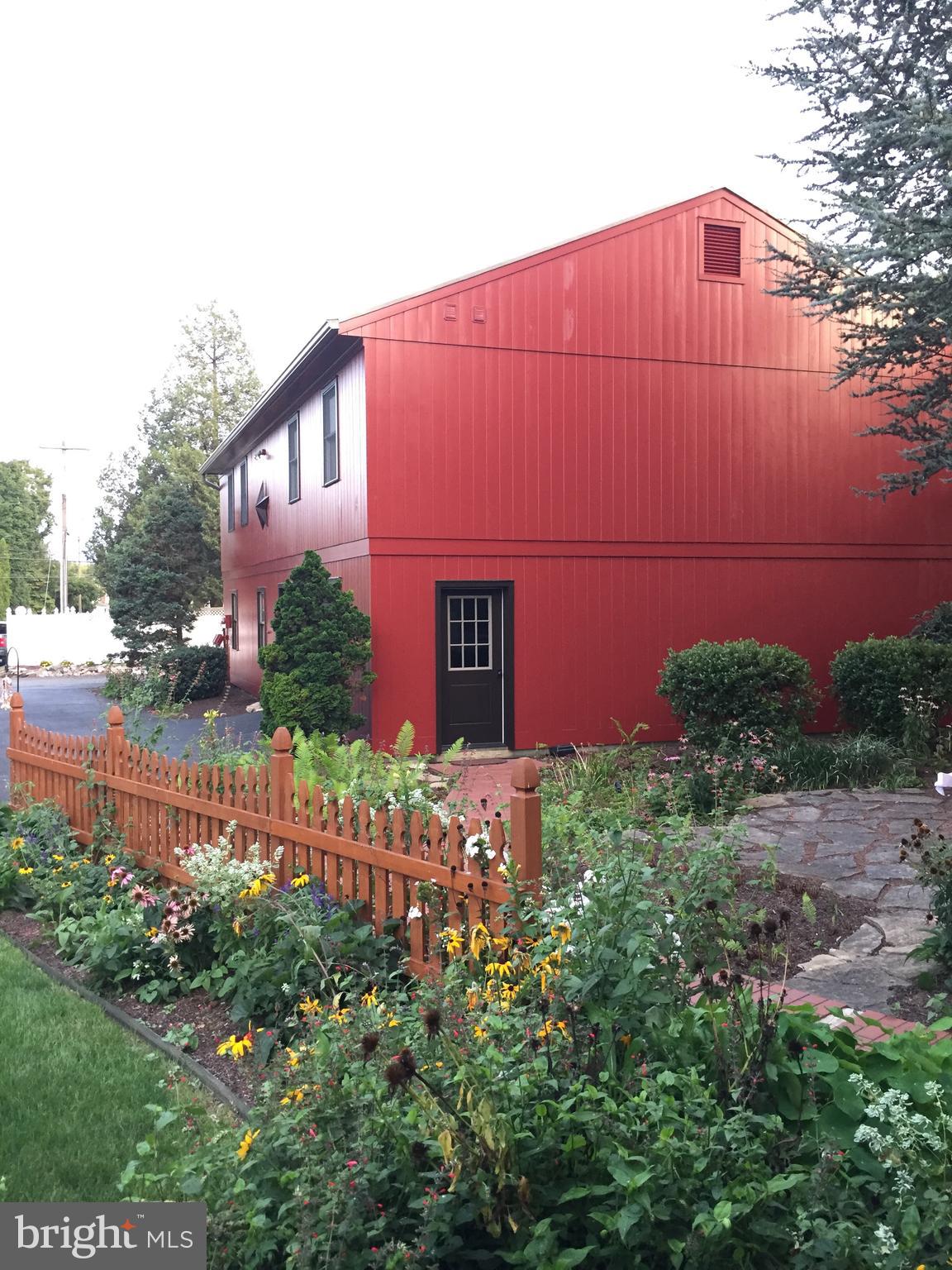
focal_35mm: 29
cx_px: 476
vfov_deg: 61.7
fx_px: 1063
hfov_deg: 48.2
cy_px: 635
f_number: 2.2
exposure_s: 1/30
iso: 100
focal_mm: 4.15
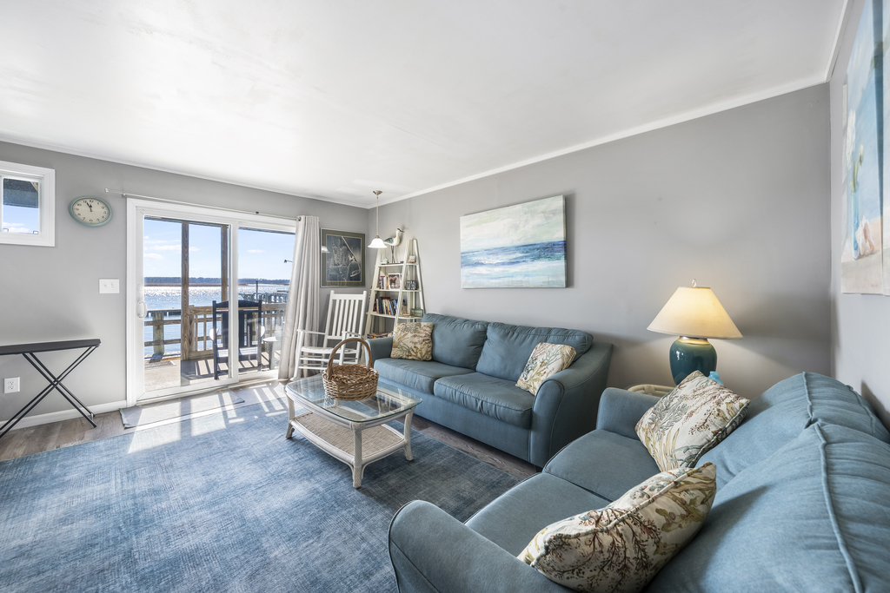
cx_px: 445
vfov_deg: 85.4
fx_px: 321
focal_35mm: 13
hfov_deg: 108.3
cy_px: 296
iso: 320
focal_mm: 13
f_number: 8
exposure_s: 1/8
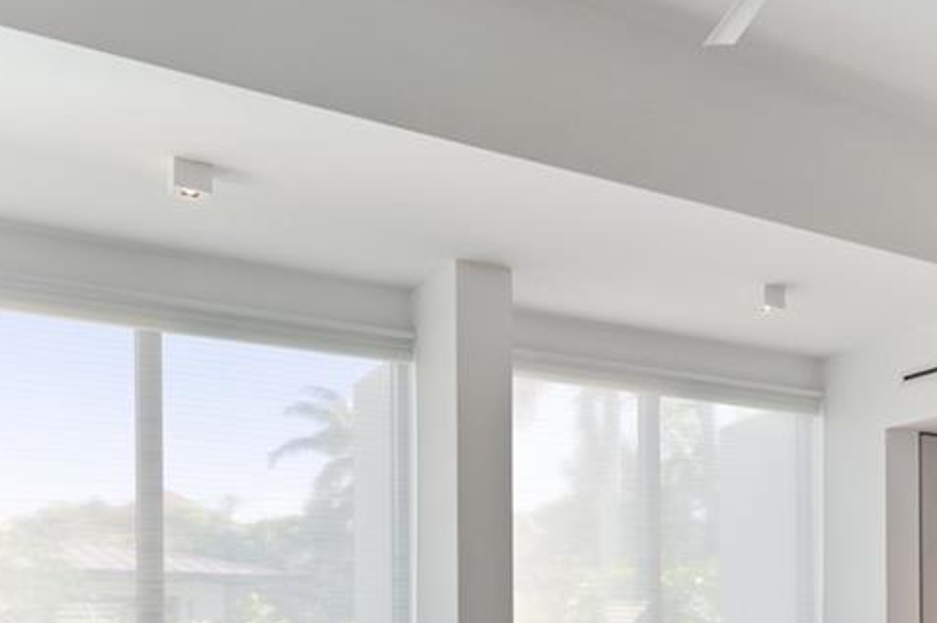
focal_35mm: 40
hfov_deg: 47.1
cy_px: 655
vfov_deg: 30.4
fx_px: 1040
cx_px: 673
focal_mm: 12
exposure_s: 1/4
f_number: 8
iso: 100
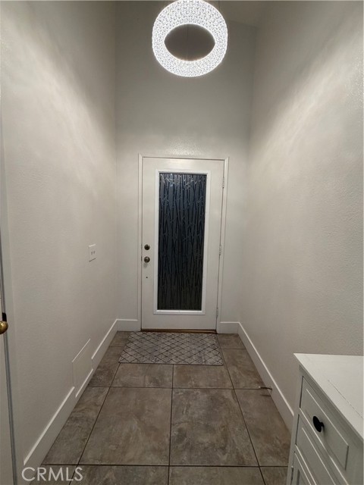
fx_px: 196
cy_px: 242
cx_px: 182
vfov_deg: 102.1
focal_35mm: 14
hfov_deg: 85.7
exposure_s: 1/120
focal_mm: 2.22
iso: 200
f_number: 2.2
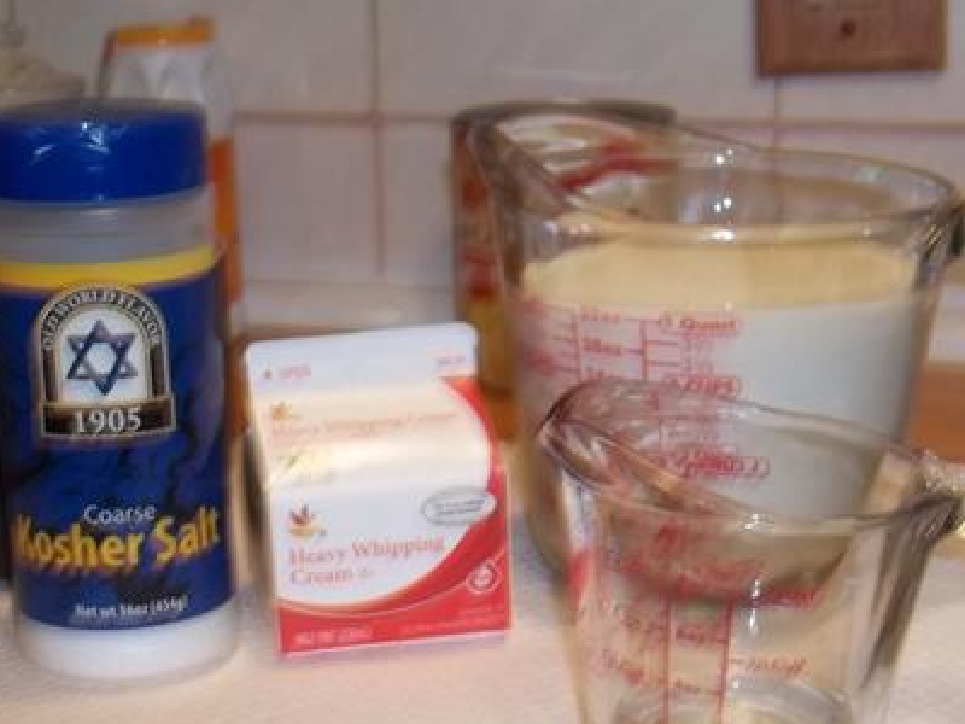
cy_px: 576
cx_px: 432
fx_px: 2007
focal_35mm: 72
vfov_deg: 20.2
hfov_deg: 27.0
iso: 64
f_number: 2.9
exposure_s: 1/30
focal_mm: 5.7
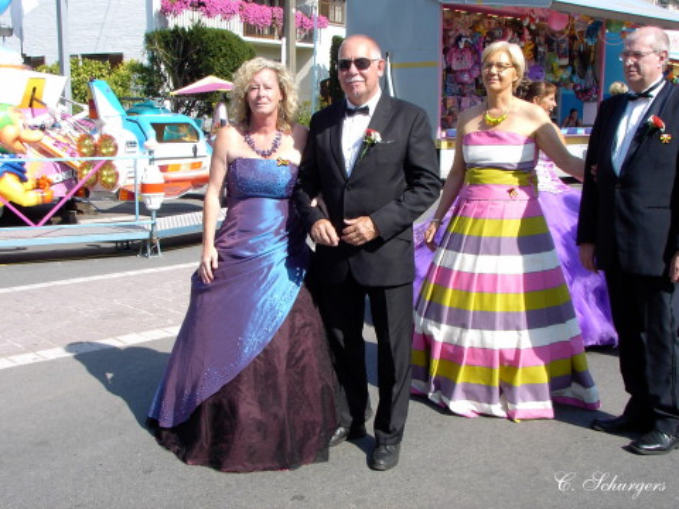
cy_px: 254
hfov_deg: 41.2
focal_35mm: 46
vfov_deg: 31.5
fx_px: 902
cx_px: 340
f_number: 4.5
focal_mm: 7.1
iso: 70
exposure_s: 1/240
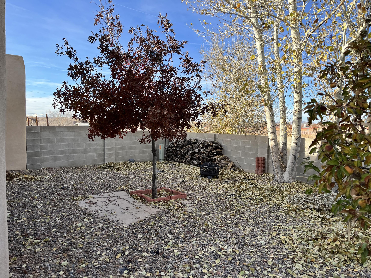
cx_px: 186
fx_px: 279
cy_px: 139
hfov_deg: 67.3
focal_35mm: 26
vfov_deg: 53.1
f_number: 1.6
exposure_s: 1/1279
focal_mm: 5.1
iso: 50
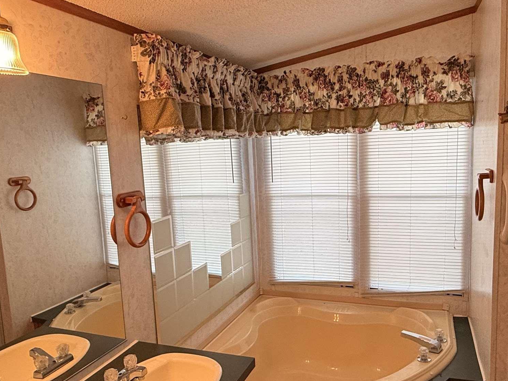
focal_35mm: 29
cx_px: 273
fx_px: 426
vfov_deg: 48.2
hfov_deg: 61.6
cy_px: 207
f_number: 2.2
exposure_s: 1/120
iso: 160
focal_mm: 2.22
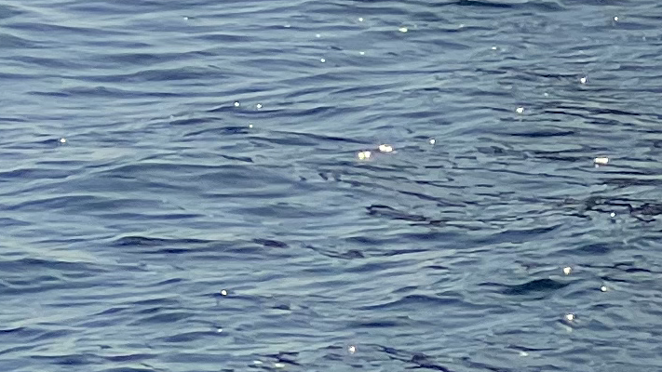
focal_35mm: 476
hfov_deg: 4.4
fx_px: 8356
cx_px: 1714
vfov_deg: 2.5
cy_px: -957
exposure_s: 1/1946
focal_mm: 9
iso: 32
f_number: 2.8
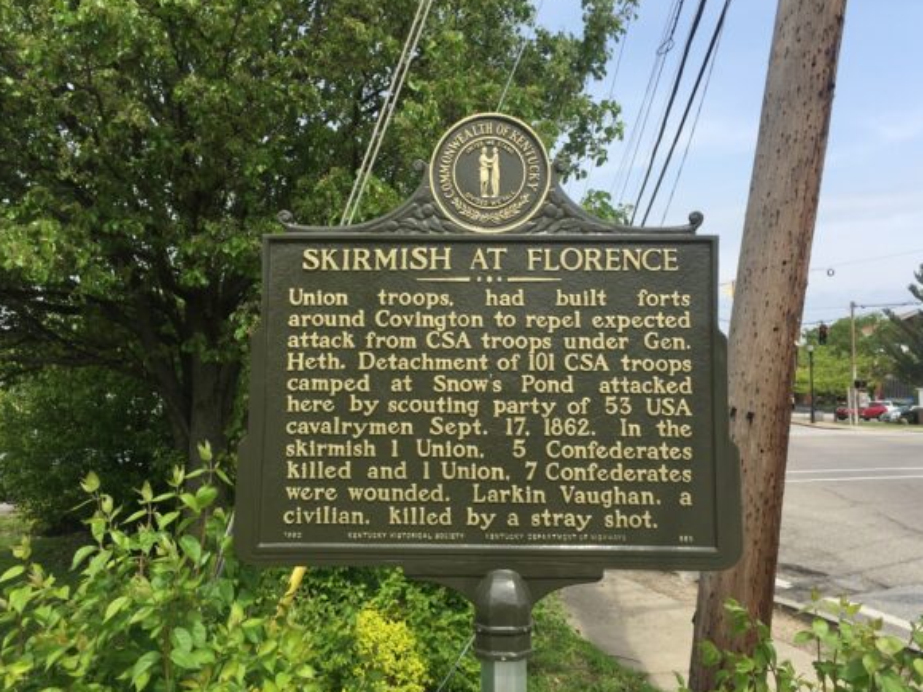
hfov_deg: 60.0
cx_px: 474
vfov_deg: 46.8
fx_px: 800
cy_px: 347
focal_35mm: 30
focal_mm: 4.15
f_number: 2.2
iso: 32
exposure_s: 1/1721
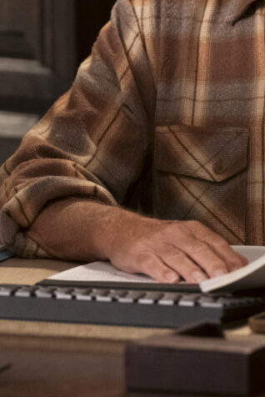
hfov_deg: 3.2
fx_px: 4741
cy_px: 112
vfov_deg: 4.8
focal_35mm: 430
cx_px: 258
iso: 8000
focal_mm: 200
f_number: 5
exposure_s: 1/160
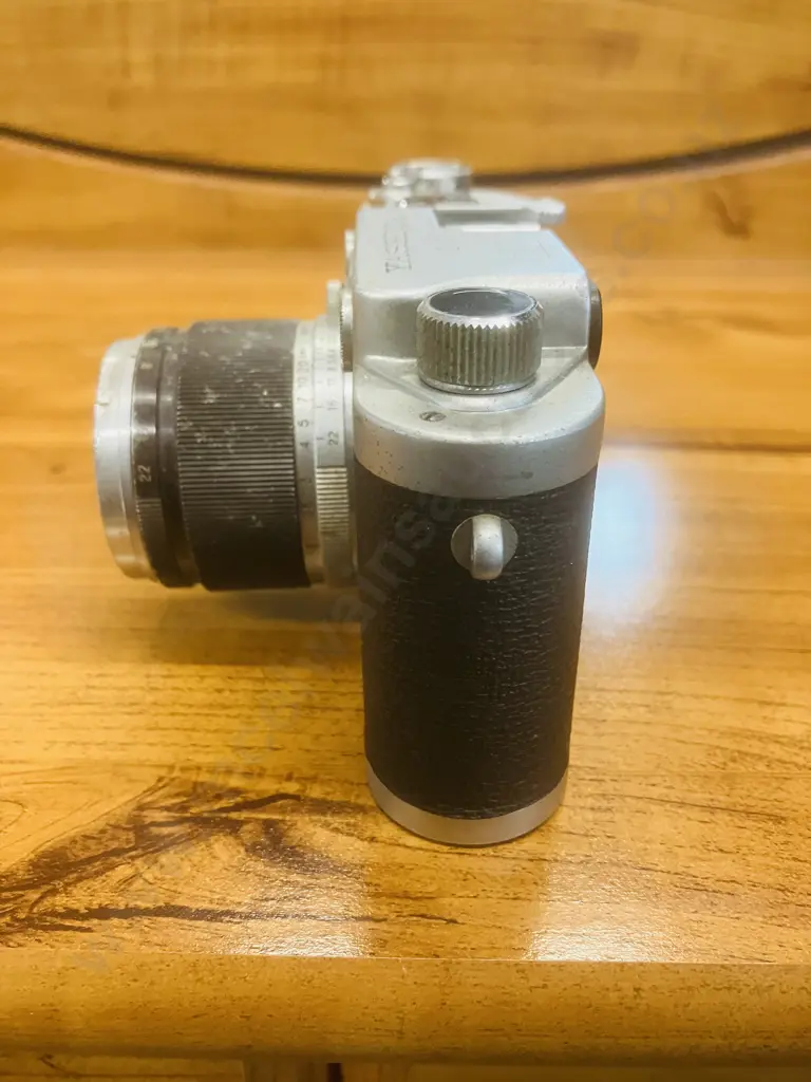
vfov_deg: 63.4
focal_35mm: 28
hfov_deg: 49.7
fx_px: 875
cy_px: 541
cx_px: 406
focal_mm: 3.99
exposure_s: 1/50
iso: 250
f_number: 1.8
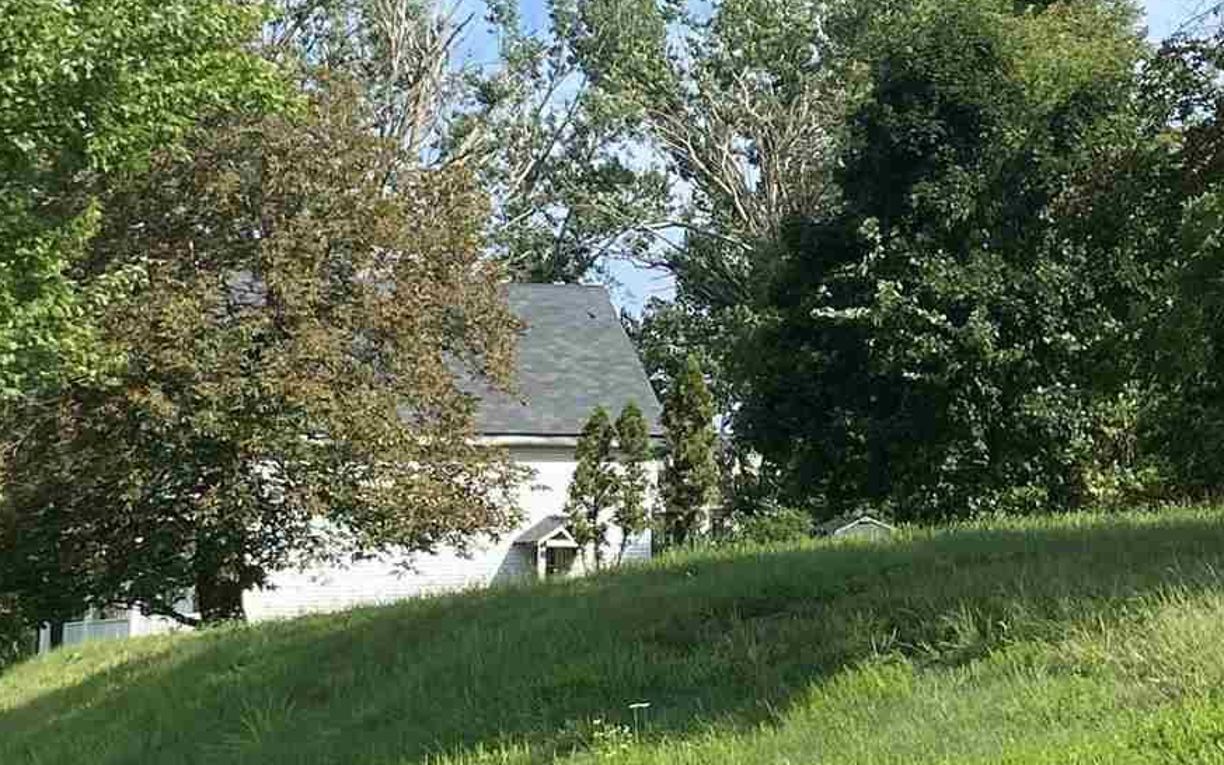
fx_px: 3236
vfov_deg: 13.3
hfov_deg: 21.1
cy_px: -31
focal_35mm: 97
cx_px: 1025
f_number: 1.8
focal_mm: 4.25
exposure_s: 1/1808
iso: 32
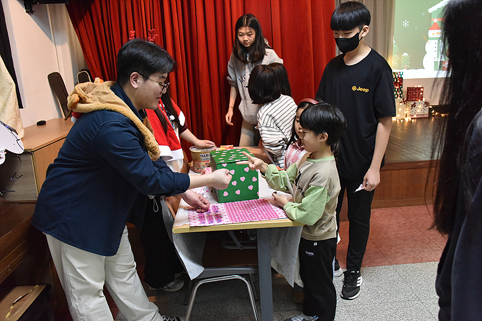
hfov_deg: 58.7
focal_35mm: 32
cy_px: 160
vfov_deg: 41.1
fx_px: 428
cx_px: 241
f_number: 5.6
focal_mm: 32
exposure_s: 1/125
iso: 5000
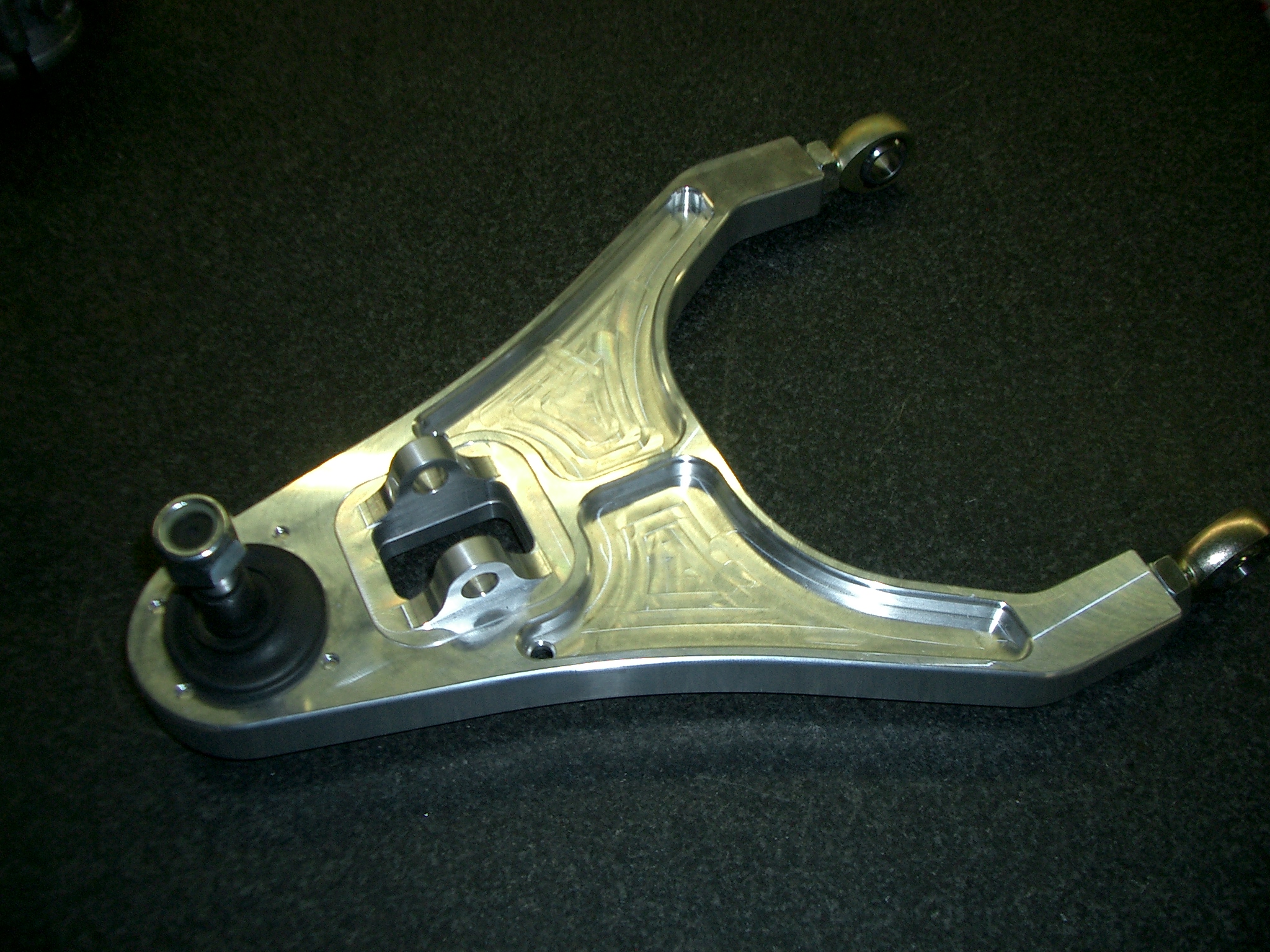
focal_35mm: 35
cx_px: 635
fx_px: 1284
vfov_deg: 40.7
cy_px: 476
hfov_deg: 52.6
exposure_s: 1/40
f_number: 2.6
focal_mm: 5.8
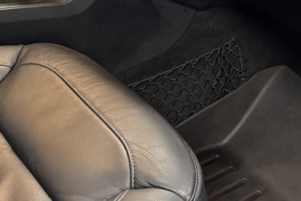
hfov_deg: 23.0
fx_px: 727
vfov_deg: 14.9
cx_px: 52
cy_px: -75
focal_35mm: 87
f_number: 1.78
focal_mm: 6.86
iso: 800
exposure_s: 1/37
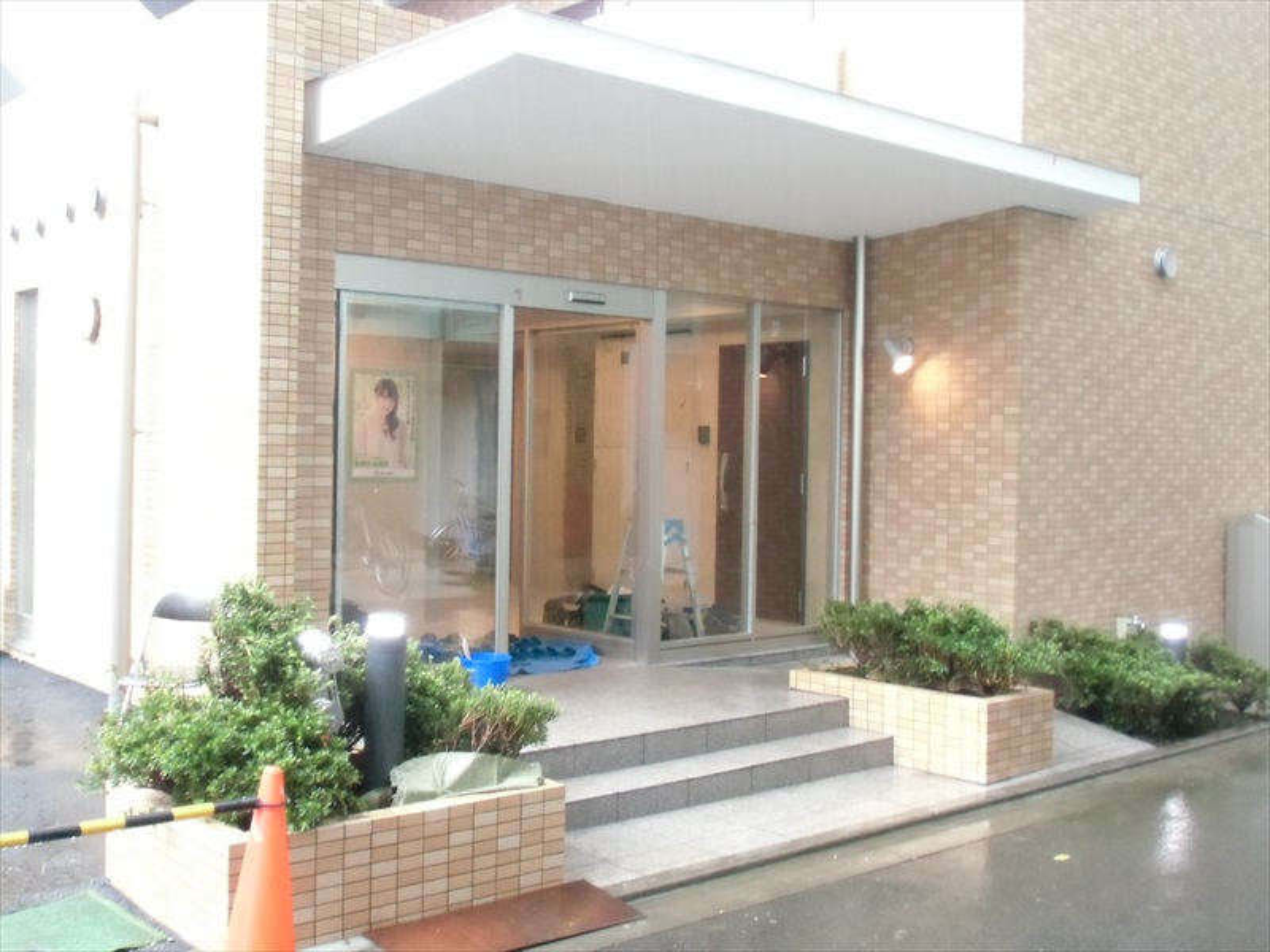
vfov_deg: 37.7
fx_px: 1394
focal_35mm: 38
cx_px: 635
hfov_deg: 49.0
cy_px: 476
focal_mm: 6.67
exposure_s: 1/40
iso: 800
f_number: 3.9
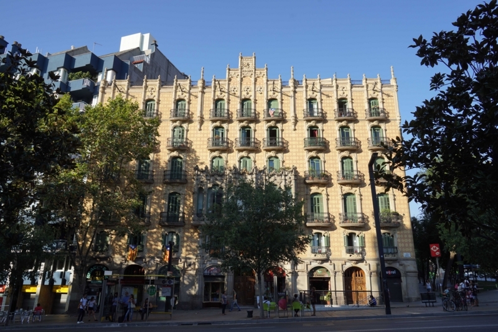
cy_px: 166
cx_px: 249
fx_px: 374
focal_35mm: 27
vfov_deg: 48.0
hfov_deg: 67.4
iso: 100
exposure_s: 1/125
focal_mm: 27
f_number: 10
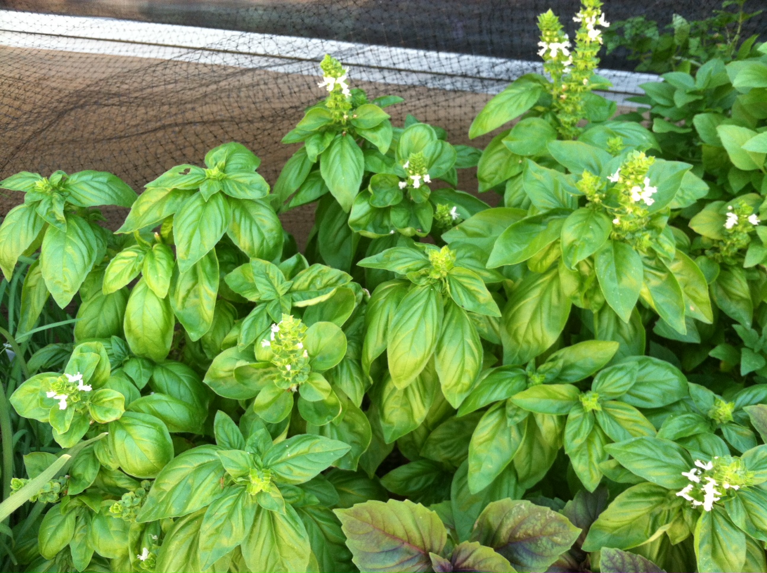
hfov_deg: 52.7
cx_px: 384
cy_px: 286
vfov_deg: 40.6
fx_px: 774
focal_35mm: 35
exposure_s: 1/120
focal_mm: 3.85
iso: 100
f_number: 2.8
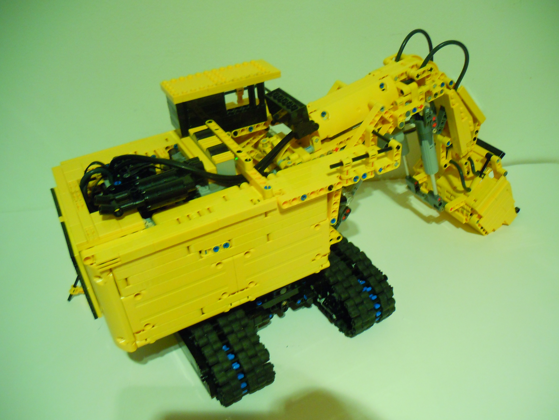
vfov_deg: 41.8
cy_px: 210
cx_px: 280
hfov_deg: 54.0
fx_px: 549
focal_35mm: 34
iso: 400
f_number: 3.6
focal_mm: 6.2
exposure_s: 1/8
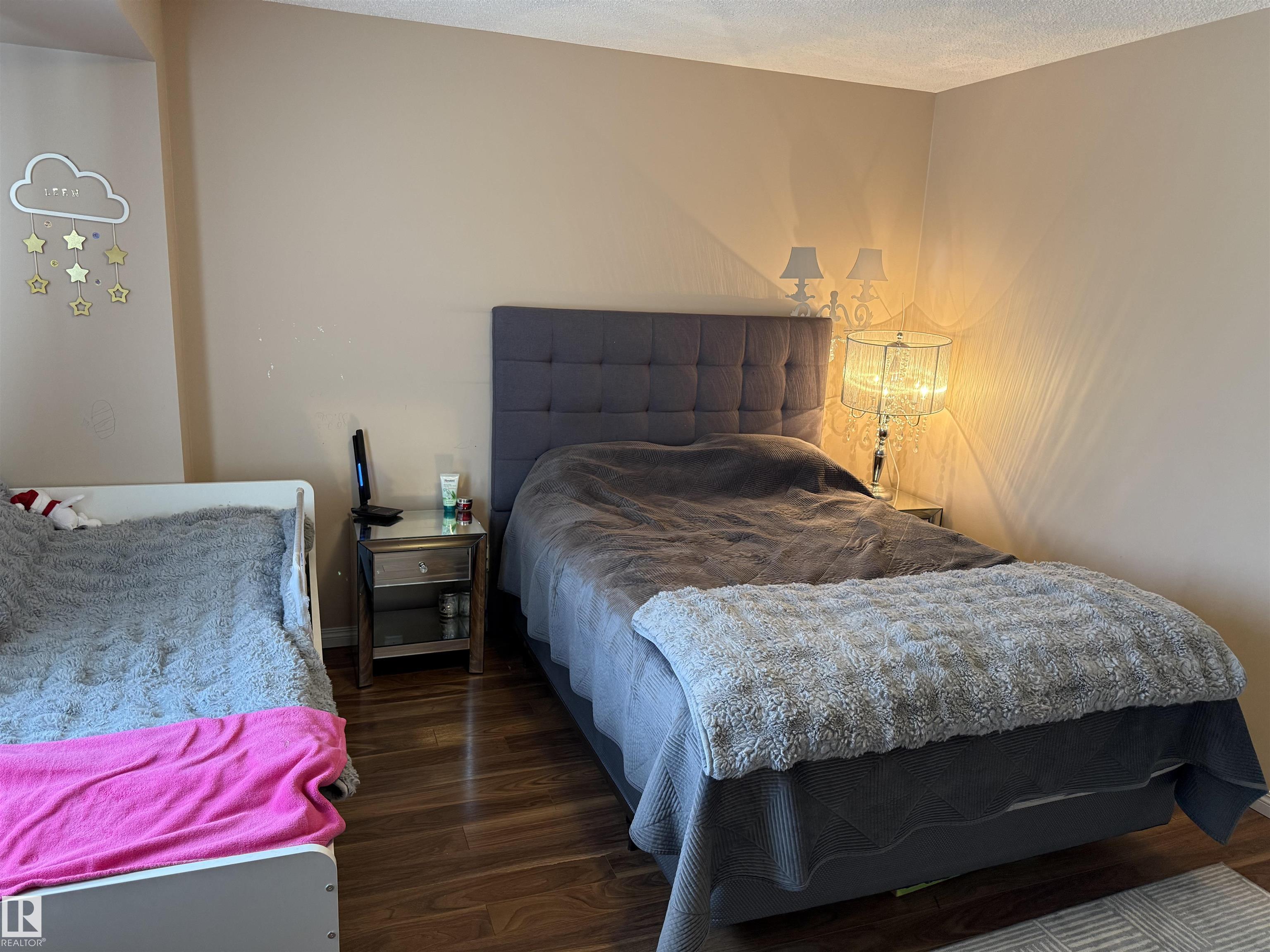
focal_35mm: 24
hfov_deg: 71.6
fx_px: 881
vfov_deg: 56.8
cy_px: 476
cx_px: 635
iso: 250
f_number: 1.78
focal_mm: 6.76
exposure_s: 1/60
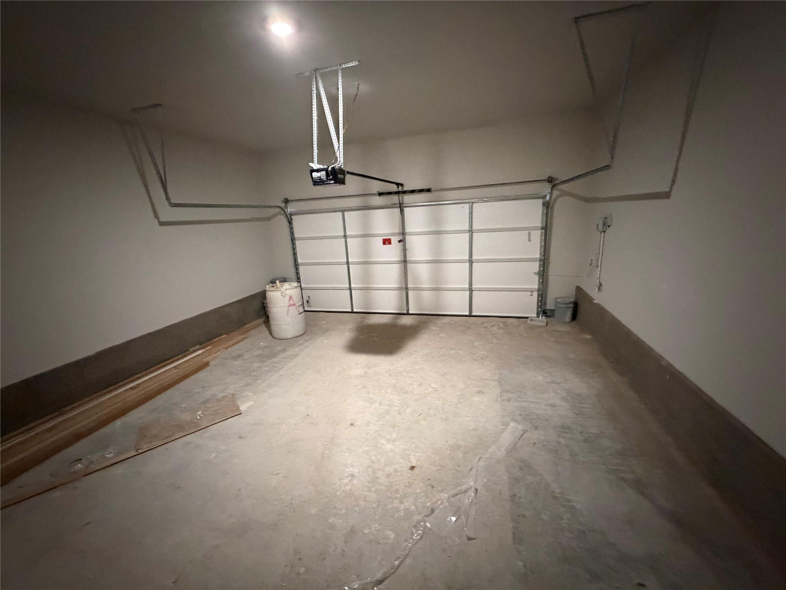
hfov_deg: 102.1
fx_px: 318
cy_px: 295
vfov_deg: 85.7
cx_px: 393
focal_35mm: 14
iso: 1000
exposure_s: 1/40
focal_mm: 2.22
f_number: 2.2
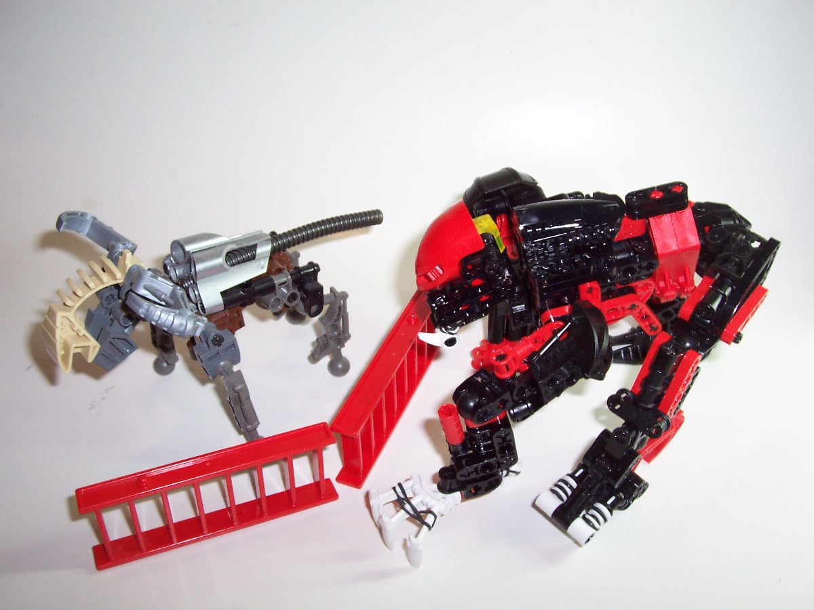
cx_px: 407
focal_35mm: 37
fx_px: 870
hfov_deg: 50.1
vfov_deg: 38.7
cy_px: 305
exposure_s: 1/60
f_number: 2.8
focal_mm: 5.6
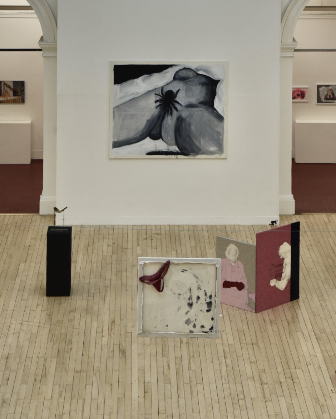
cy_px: 172
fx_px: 1106
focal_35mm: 89
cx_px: 170
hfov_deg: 17.3
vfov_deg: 21.5
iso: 400
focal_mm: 52
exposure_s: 1/125
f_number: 5.6
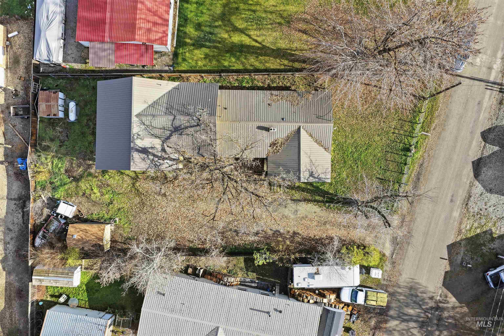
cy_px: 168
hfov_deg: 65.5
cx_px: 252
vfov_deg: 46.4
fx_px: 392
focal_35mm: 28
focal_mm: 14.4
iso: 400
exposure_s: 1/2500
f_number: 2.8
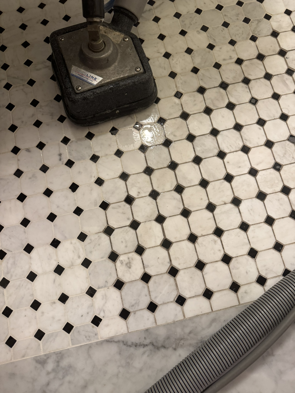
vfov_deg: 71.6
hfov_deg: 56.8
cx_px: 148
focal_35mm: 24
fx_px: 273
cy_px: 196
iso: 400
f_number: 1.78
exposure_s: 1/60
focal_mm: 6.76
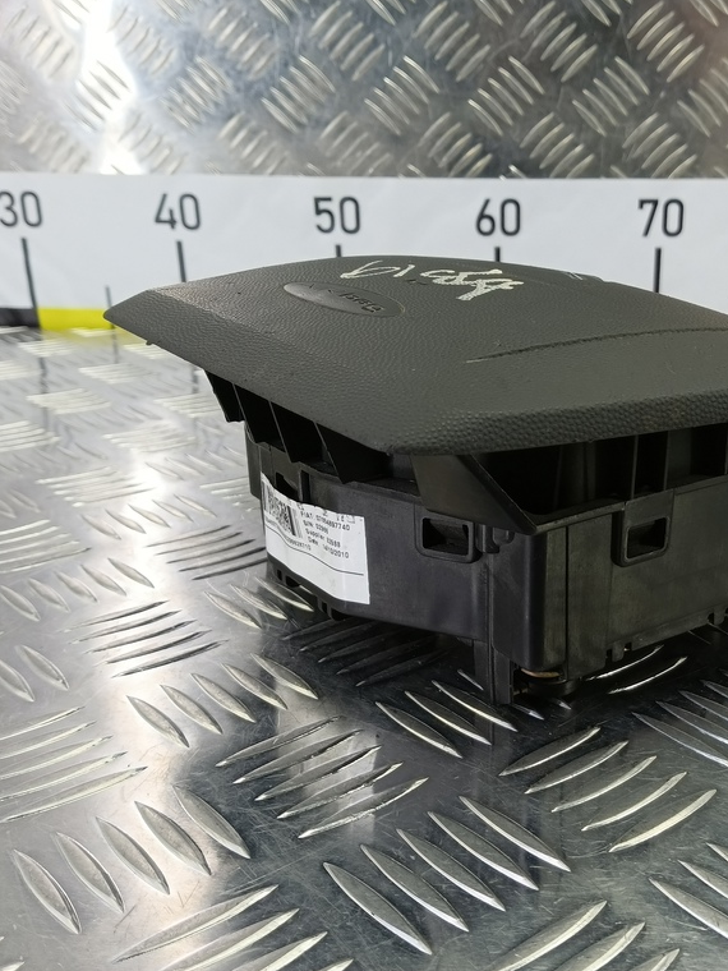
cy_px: 483
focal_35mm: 31
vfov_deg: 58.4
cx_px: 521
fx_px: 869
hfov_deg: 44.3
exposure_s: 1/50
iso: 149
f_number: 1.6
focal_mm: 4.11
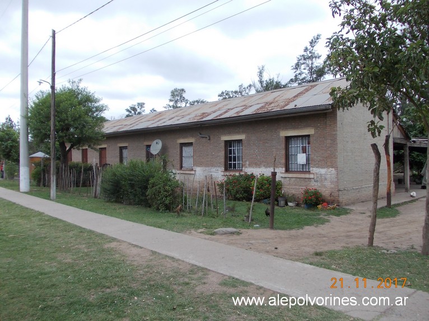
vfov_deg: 49.7
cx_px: 214
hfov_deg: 63.5
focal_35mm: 28
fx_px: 347
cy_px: 160
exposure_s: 1/500
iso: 80
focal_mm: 4
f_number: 2.7
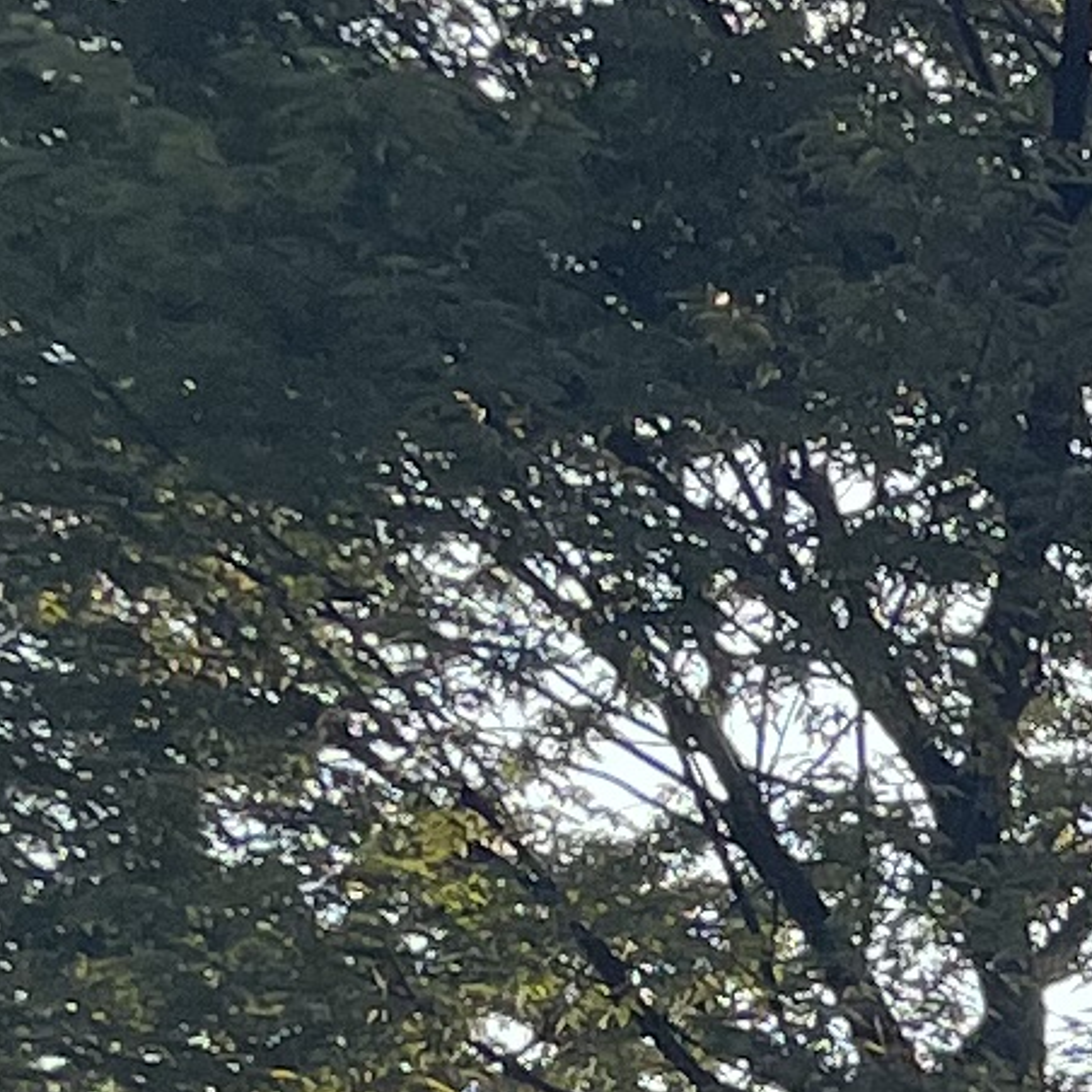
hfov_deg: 7.2
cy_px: 2319
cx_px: 3764
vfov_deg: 8.1
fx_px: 7317
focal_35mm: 205
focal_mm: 4.2
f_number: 1.6
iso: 32
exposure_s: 1/917
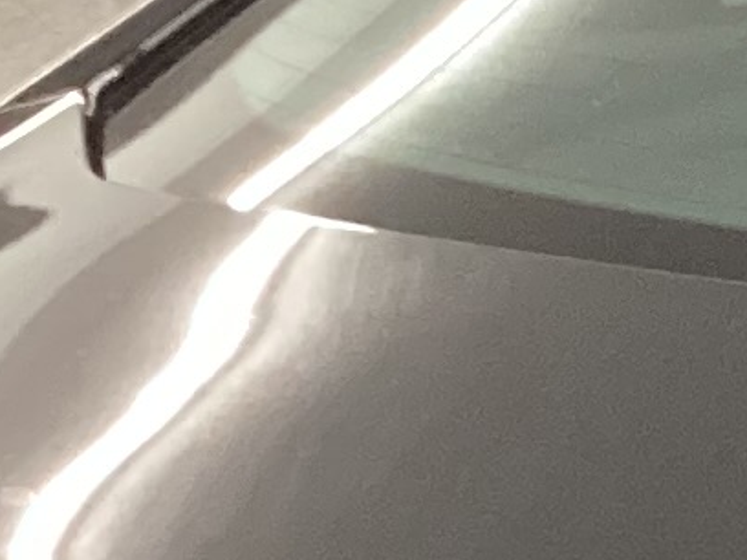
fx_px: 5352
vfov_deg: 5.8
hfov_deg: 7.4
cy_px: 1138
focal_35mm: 248
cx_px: 1835
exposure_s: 1/40
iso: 400
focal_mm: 3.3
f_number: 2.4
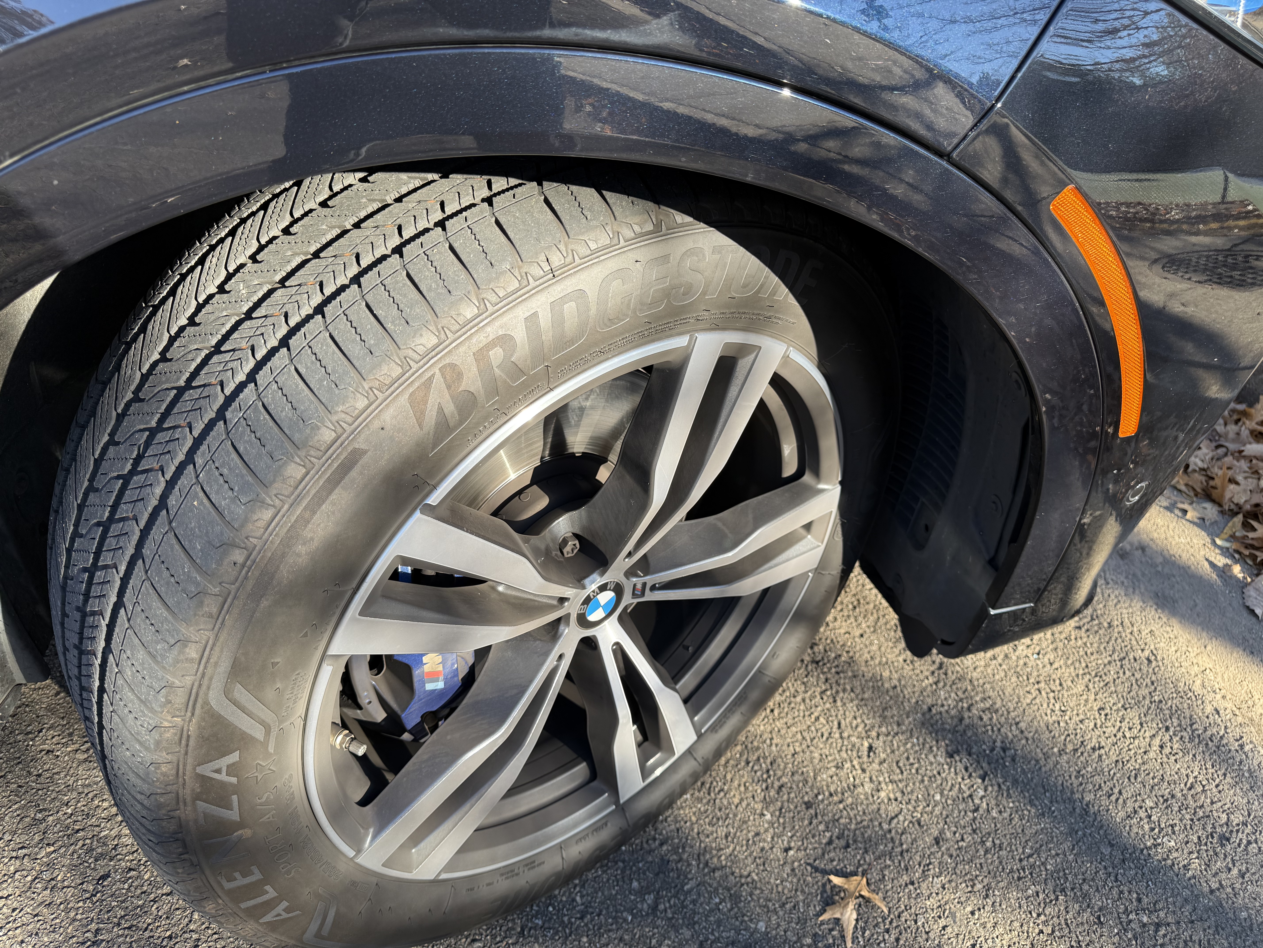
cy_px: 474
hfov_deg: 71.6
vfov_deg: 56.8
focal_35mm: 24
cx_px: 632
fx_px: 876
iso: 80
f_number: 1.78
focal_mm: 6.76
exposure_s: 1/379
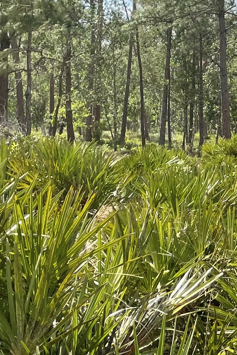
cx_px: 465
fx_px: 997
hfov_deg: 12.1
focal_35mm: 101
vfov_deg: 20.0
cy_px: 68
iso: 32
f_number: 1.6
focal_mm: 4.2
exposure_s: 1/2564
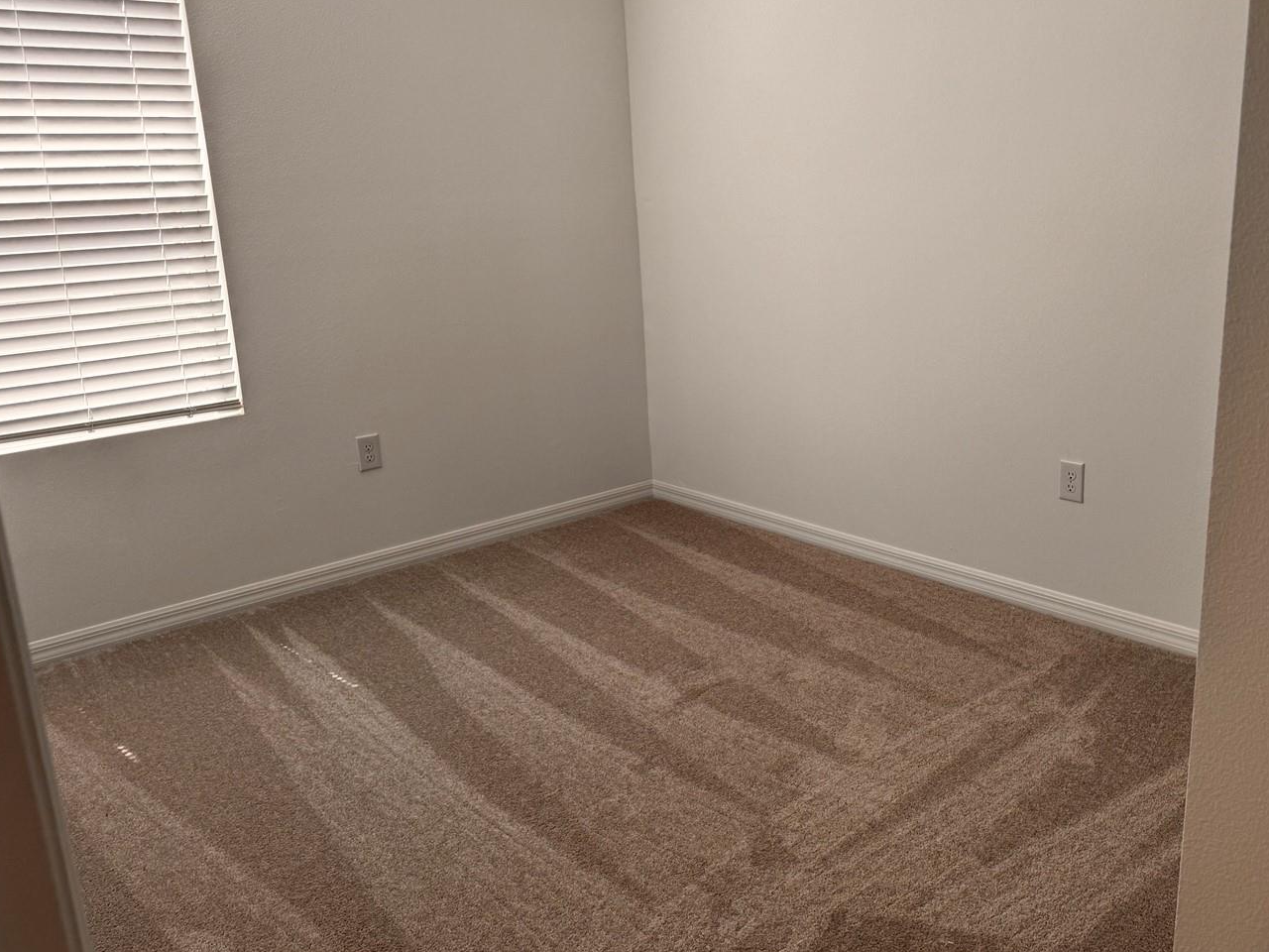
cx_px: 767
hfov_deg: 59.4
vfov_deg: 46.8
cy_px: 477
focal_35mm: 30
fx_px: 1100
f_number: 1.78
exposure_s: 1/160
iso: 100
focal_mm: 6.76
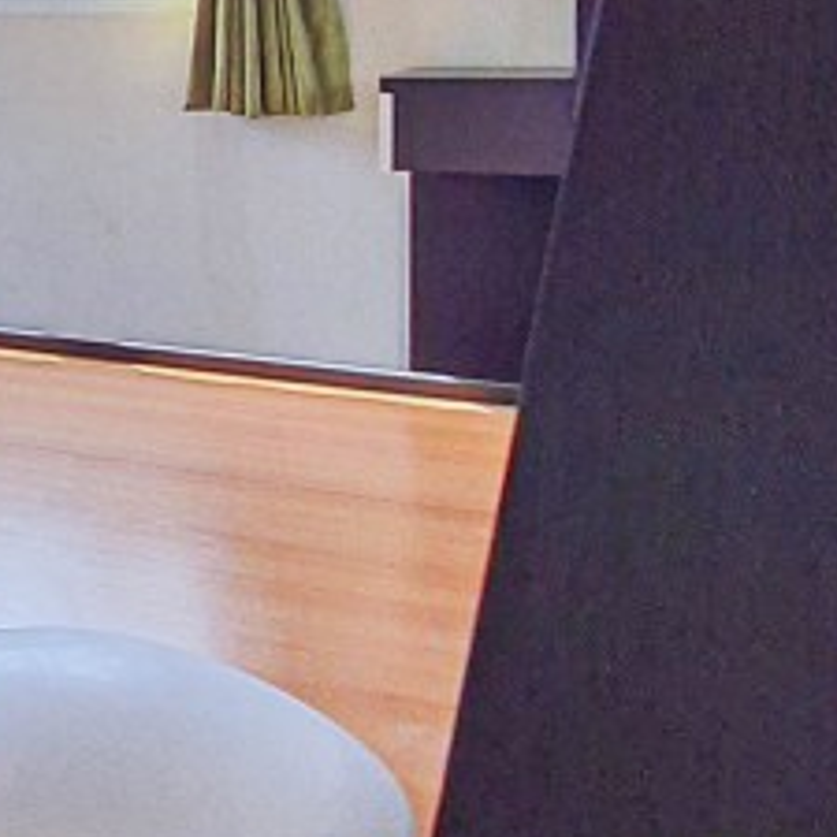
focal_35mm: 51
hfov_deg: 23.9
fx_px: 1395
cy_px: 320
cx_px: -513
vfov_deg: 33.3
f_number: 2.2
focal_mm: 1.74
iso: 50
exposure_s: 1/200
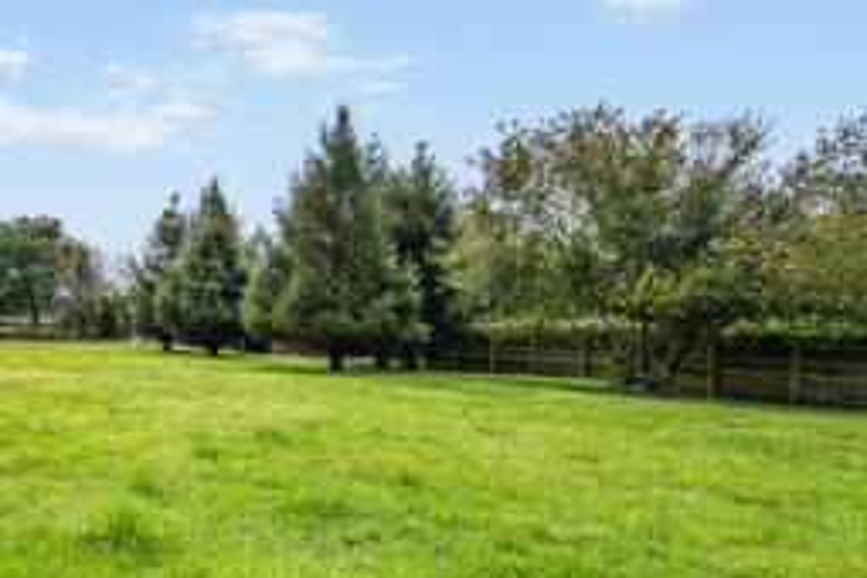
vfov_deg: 46.3
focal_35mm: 28
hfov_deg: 59.6
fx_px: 674
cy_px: 318
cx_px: 156
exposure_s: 1/640
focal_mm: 10
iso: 400
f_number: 8
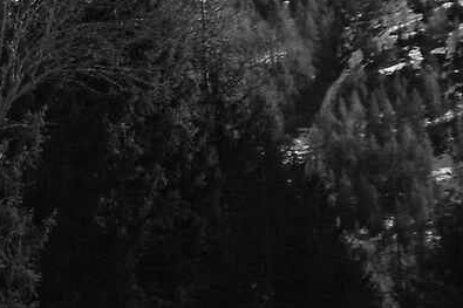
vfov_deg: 6.3
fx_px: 2815
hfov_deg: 8.3
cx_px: -803
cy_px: 143
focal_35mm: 219
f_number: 7.1
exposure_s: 1/2000
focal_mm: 36
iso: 1000
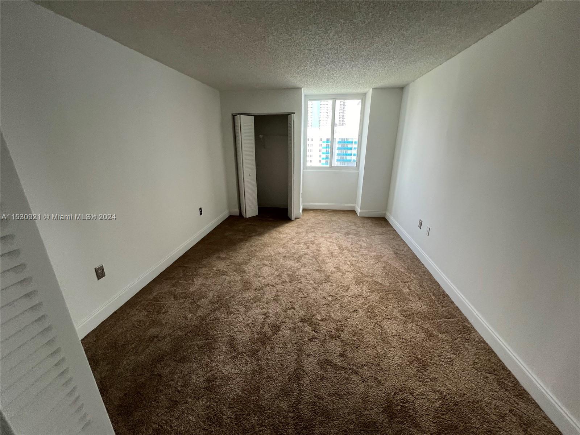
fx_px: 218
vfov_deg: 89.9
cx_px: 290
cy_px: 218
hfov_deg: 106.2
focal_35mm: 13
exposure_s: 1/120
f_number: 1.8
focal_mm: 1.57
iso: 200
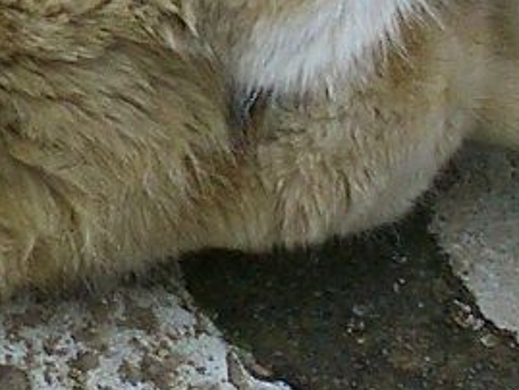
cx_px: -21
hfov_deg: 11.1
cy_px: -249
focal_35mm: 176
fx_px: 2640
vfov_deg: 8.2
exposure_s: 1/320
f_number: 3.5
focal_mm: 5.6
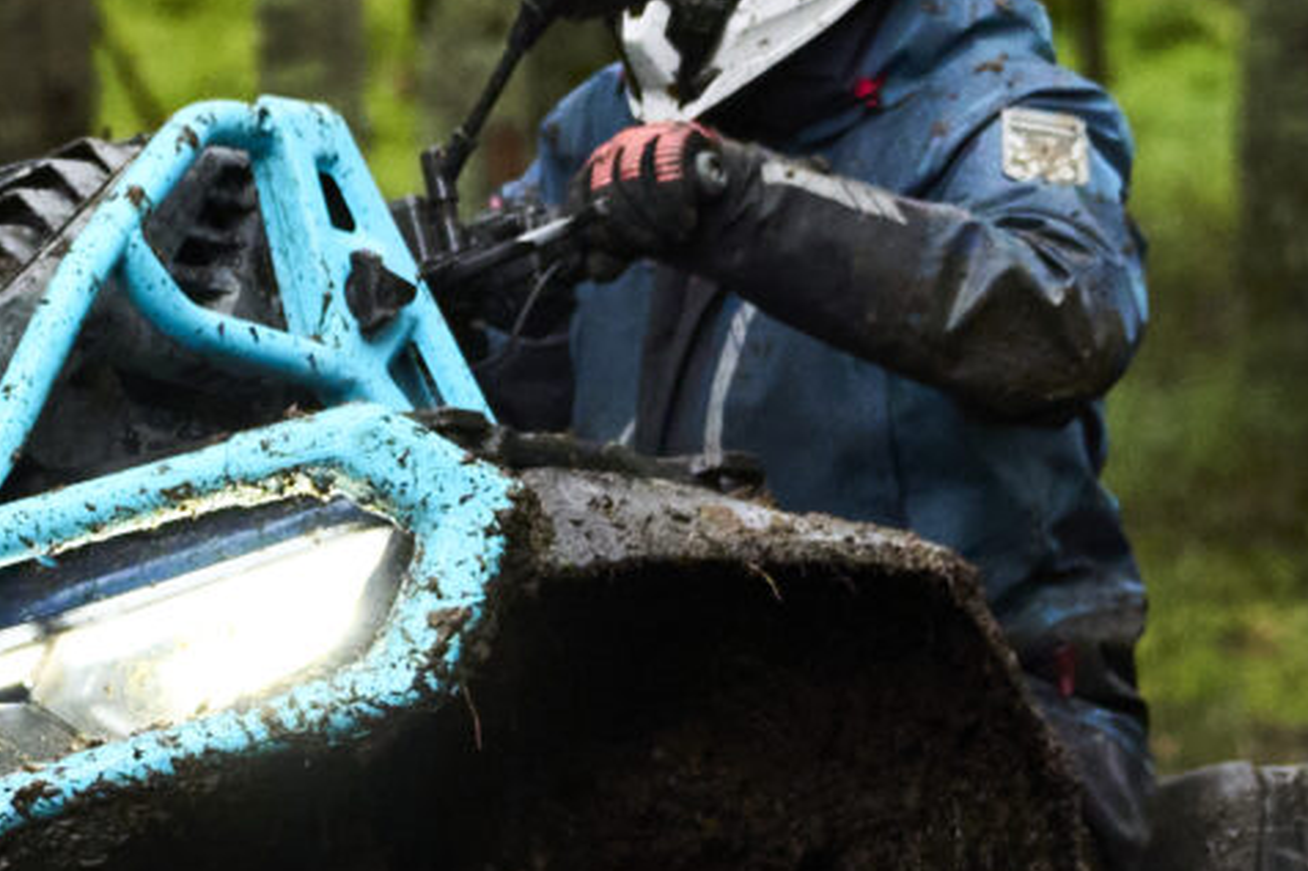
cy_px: 944
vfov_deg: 3.4
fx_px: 14854
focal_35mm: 409
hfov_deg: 5.0
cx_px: 19
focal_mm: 76
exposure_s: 1/500
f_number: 2.8
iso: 2000
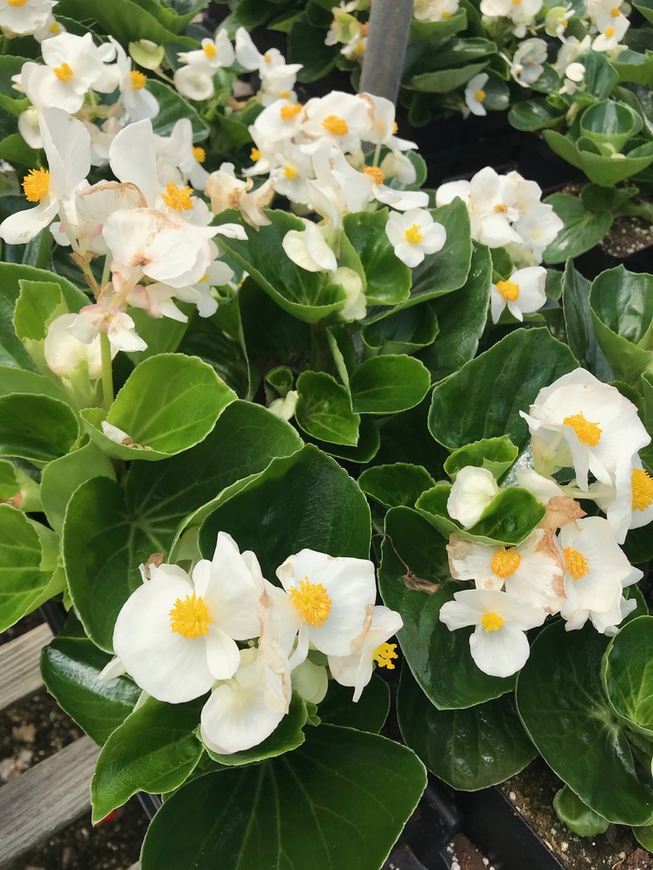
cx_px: 326
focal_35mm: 28
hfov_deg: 49.7
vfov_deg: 63.4
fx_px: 704
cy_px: 435
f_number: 1.8
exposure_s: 1/1570
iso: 20
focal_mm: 3.99
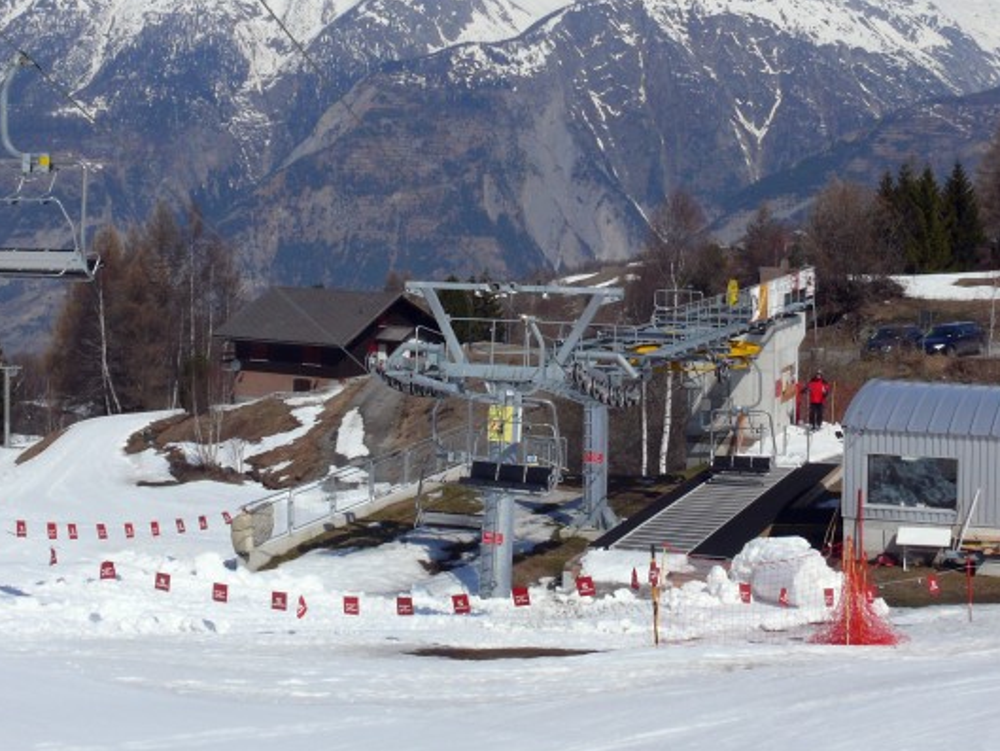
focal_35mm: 65
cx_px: 626
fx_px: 1878
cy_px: 218
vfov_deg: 22.4
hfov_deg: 29.7
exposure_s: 1/640
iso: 100
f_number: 8
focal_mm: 9
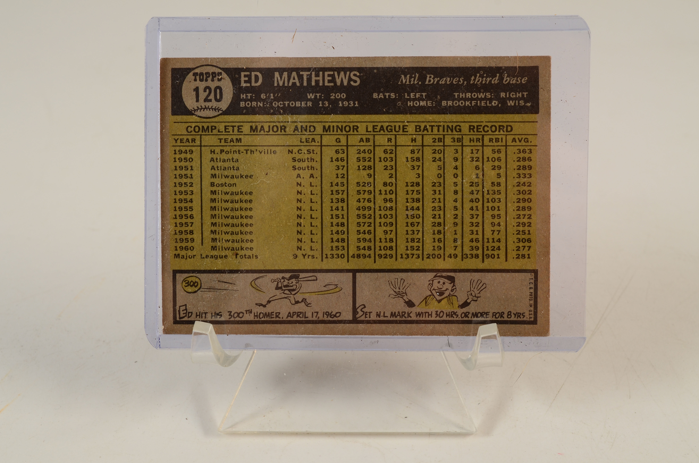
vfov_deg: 22.5
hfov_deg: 33.5
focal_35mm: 60
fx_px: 1163
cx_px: 350
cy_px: 232
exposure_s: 1/160
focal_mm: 40
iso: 200
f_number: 13
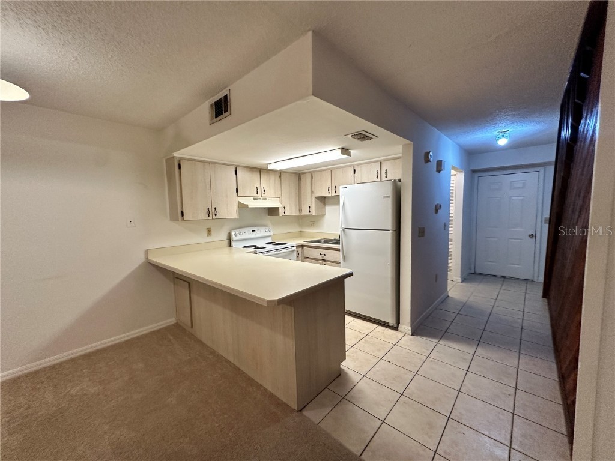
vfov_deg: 85.7
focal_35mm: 14
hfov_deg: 102.1
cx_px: 308
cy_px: 230
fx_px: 249
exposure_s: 1/120
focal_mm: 2.22
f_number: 2.2
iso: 250
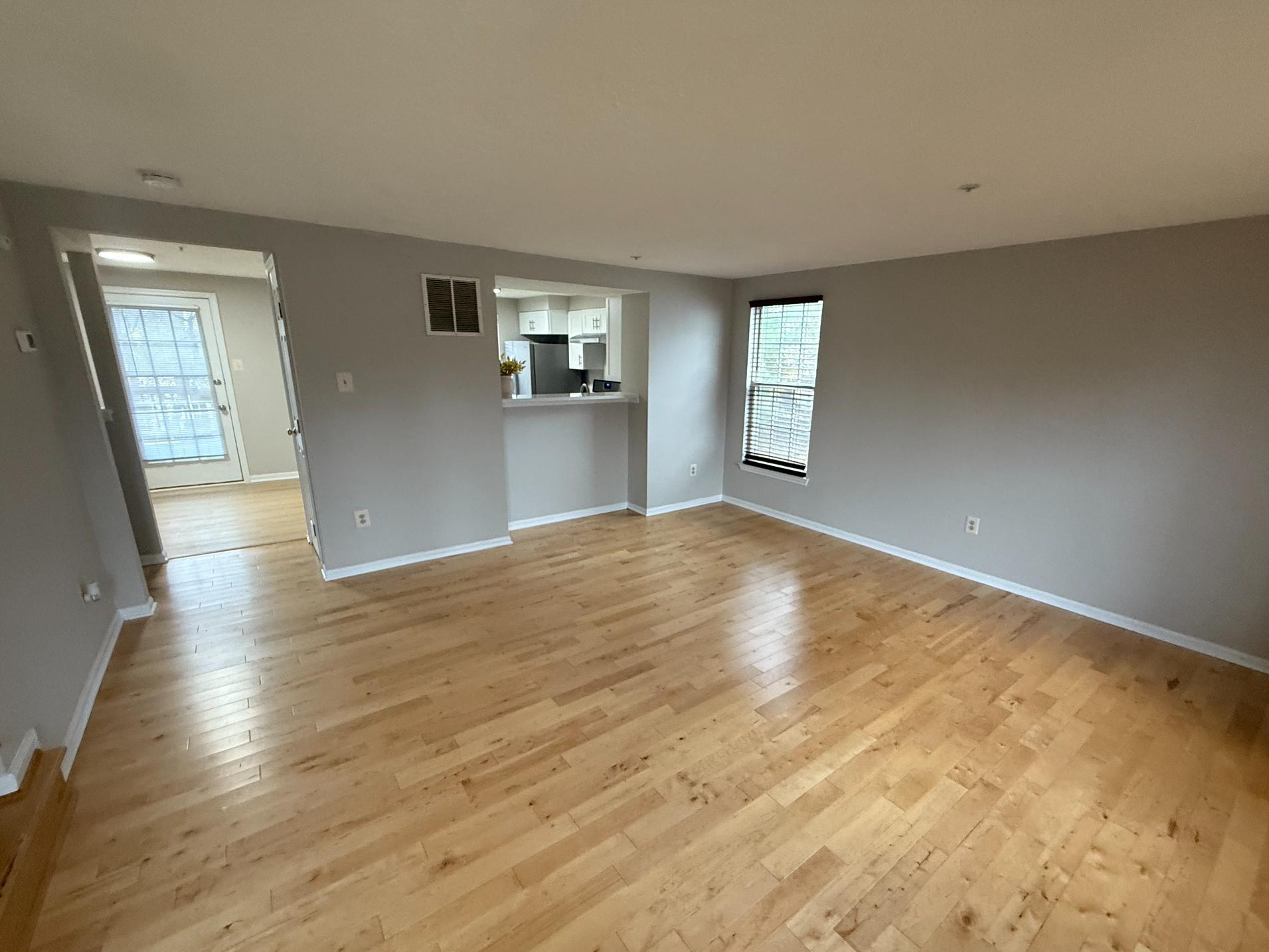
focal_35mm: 15
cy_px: 502
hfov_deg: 98.1
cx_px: 670
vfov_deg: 81.7
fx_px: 550
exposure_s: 1/63
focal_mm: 2.22
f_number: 2.2
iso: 320
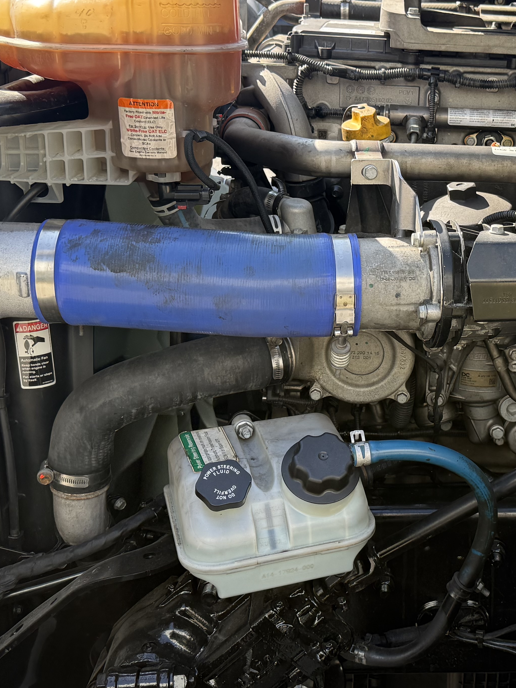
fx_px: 994
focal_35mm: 50
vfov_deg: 38.2
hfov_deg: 28.5
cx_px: 405
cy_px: 335
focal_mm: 6.76
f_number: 1.78
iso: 100
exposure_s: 1/627
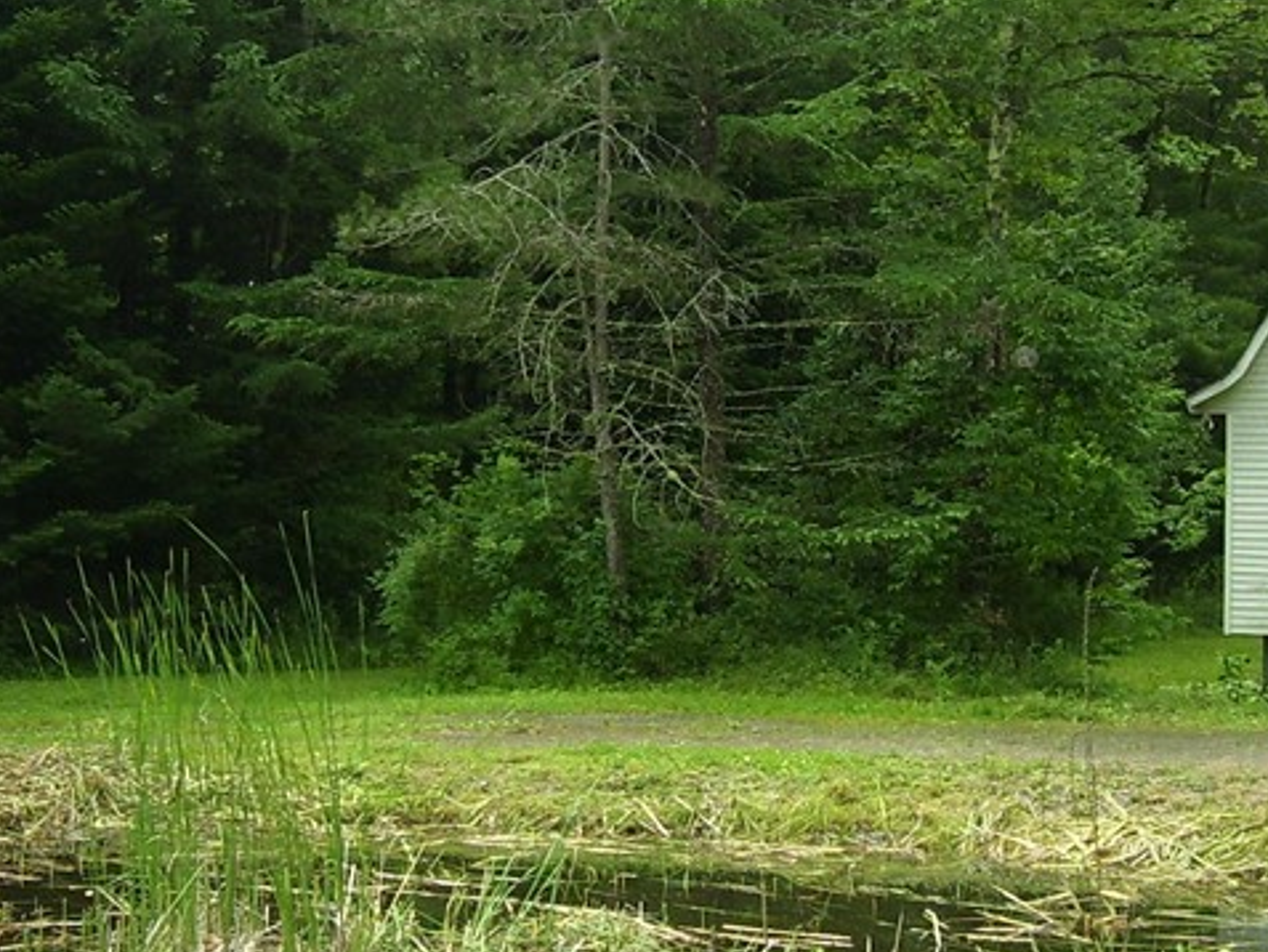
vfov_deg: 20.2
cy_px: 497
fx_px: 2675
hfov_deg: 26.7
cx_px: 702
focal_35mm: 73
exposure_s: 1/500
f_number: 2.7
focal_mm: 5.6
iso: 80
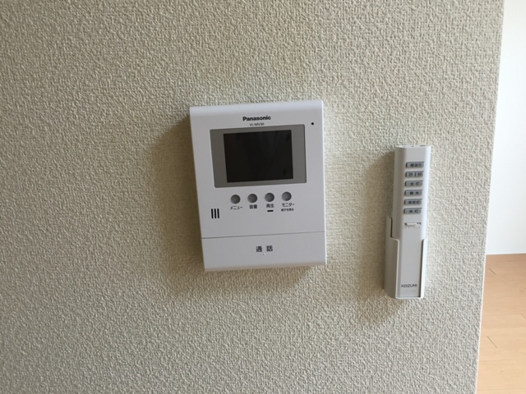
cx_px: 263
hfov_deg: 61.7
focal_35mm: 29
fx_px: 441
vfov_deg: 48.2
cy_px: 197
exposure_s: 1/30
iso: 64
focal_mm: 4.15
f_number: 2.2
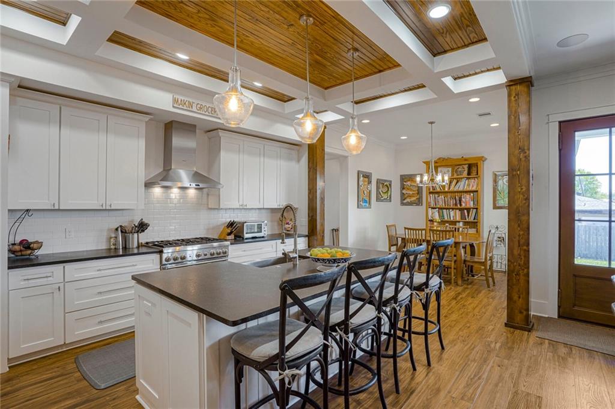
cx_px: 308
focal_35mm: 17
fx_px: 290
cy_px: 204
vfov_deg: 70.4
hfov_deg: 93.3
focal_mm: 17
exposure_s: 1/4
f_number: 11
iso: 800
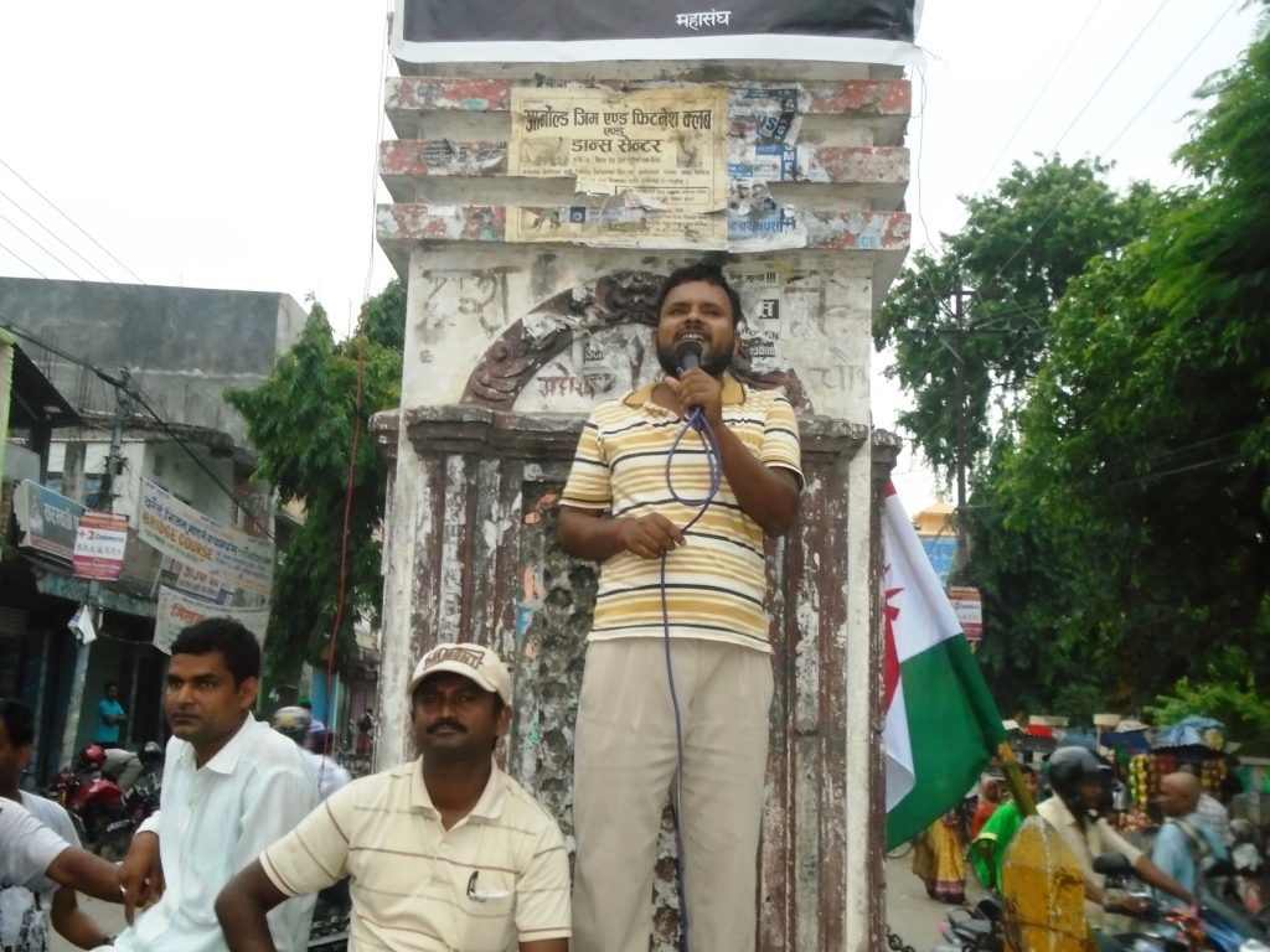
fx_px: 1541
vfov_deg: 34.3
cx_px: 635
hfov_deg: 44.8
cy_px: 476
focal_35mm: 42
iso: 400
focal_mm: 7.4
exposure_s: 1/50
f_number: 4.1
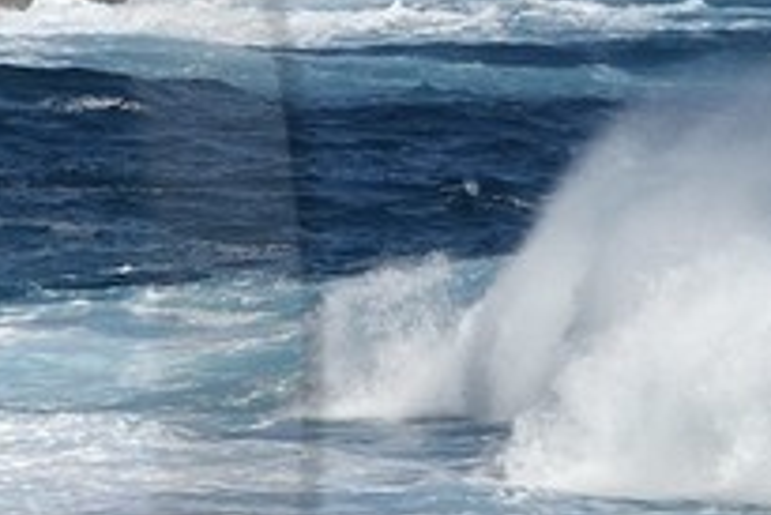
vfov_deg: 2.1
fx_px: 14359
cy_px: 376
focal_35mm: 670
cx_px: -1249
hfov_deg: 3.0
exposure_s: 1/400
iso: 200
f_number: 14
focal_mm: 86
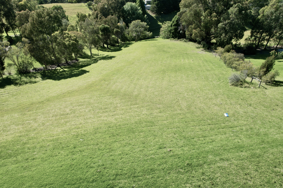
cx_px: 142
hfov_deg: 78.6
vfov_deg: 57.2
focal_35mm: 22
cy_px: 94
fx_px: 173
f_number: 2.8
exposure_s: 1/320
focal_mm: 8.38
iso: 100
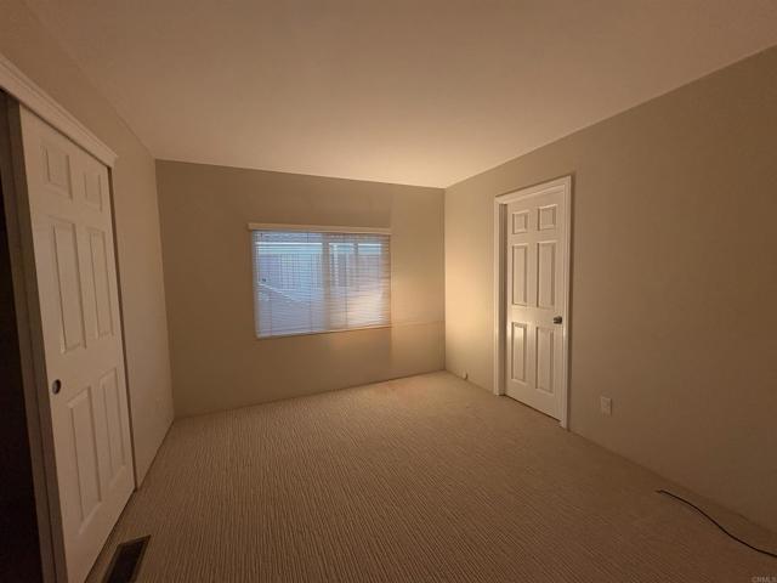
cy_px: 292
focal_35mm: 14
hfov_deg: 102.1
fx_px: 314
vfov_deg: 85.7
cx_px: 388
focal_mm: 2.22
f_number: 2.2
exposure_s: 1/120
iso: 400
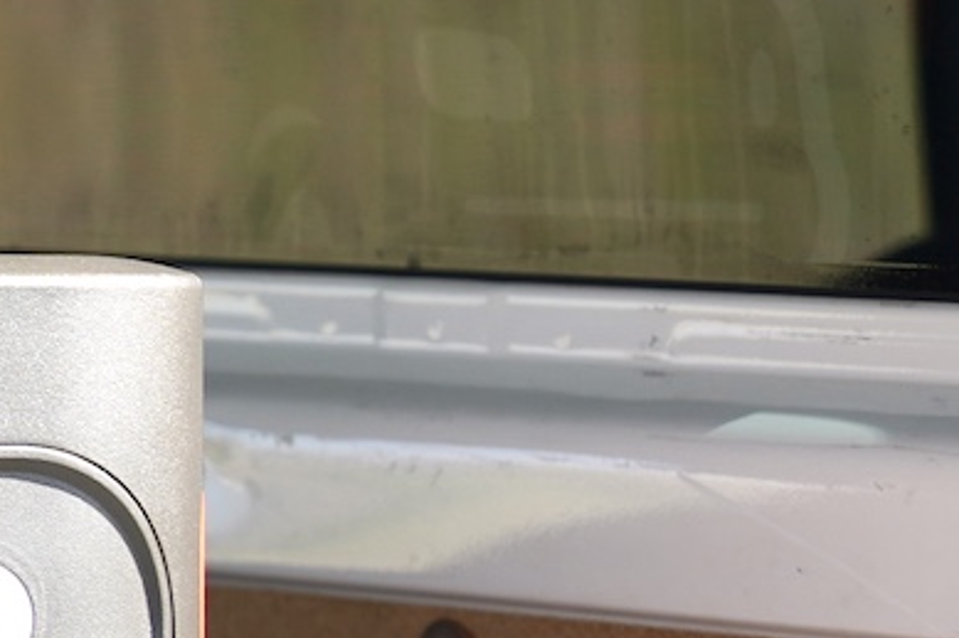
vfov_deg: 5.3
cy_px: 198
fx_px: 6843
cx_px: -1289
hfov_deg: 7.5
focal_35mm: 257
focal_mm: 50
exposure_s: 1/200
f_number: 4.5
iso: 100
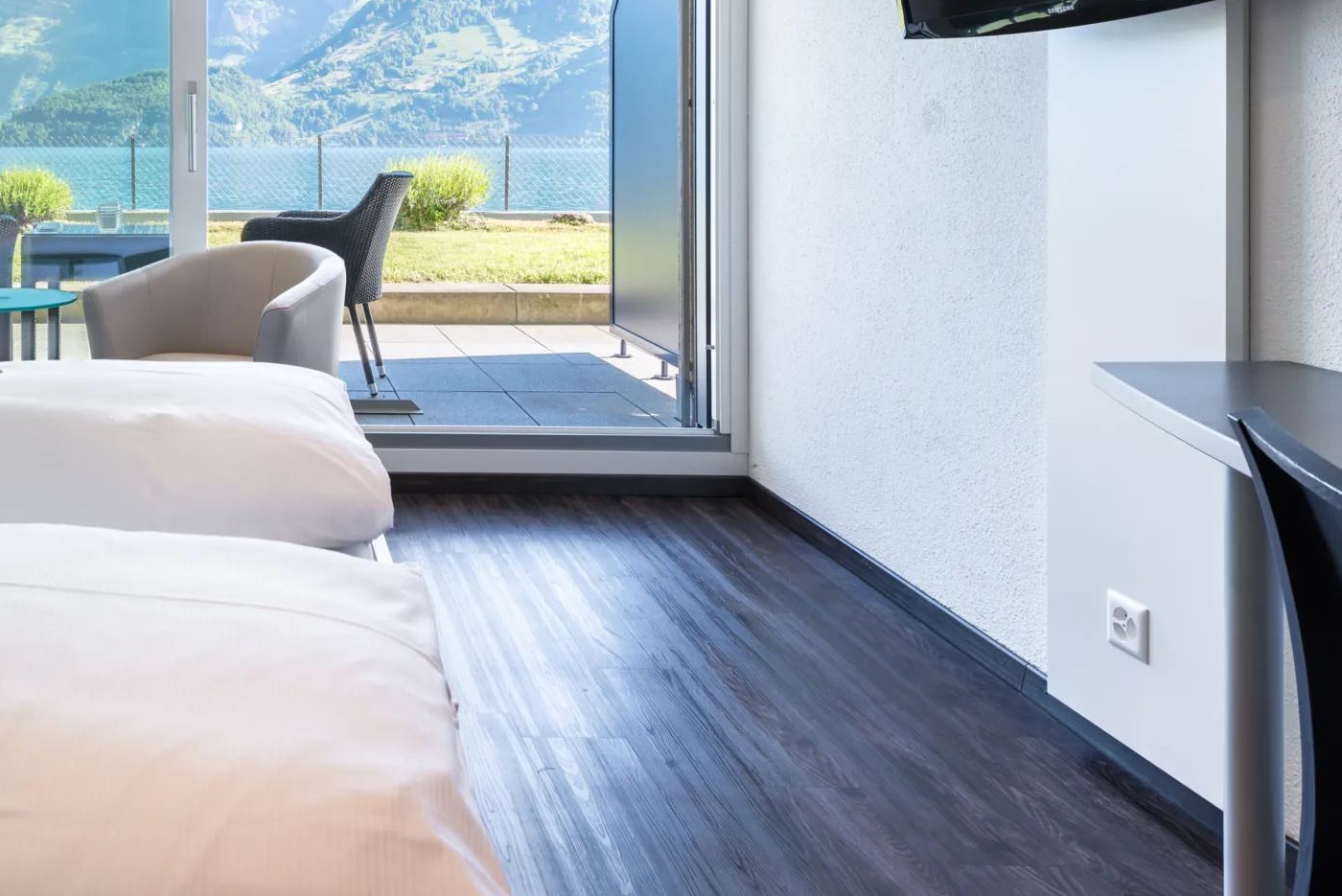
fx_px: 1193
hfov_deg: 53.9
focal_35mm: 32
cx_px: 232
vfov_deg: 39.0
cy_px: 138
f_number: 7.1
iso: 100
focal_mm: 16
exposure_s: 1/8
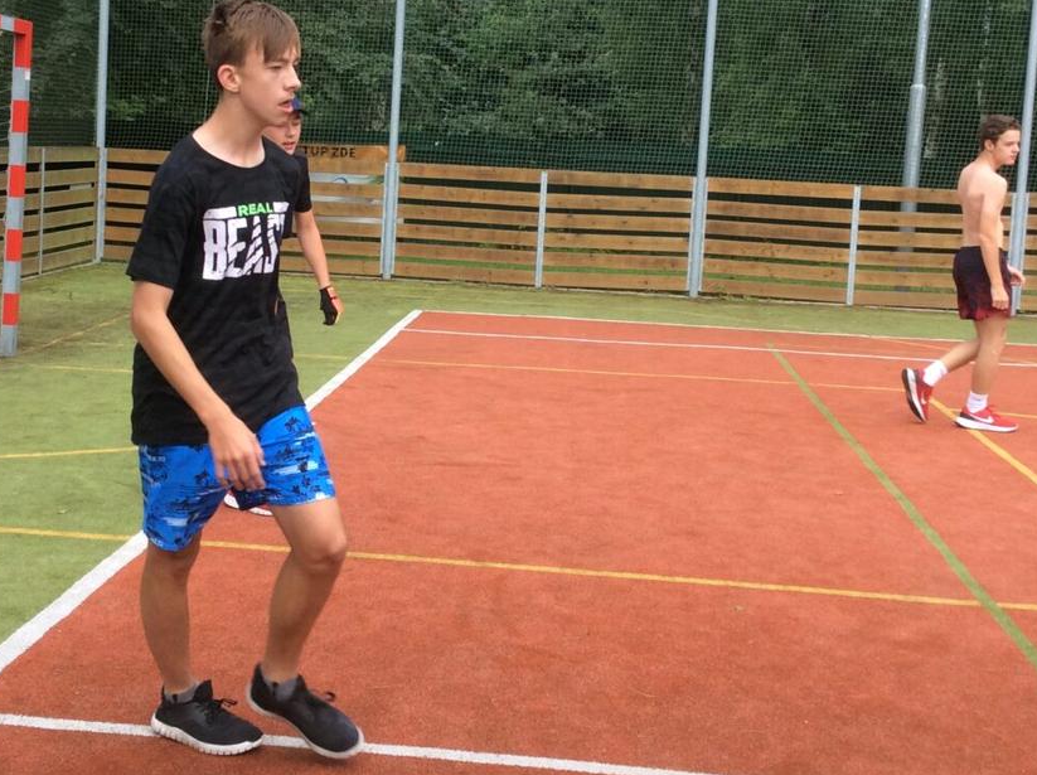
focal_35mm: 52
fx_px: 1556
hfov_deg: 36.8
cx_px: 442
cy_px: 277
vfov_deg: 27.8
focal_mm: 3.3
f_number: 2.4
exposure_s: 1/286
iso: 32
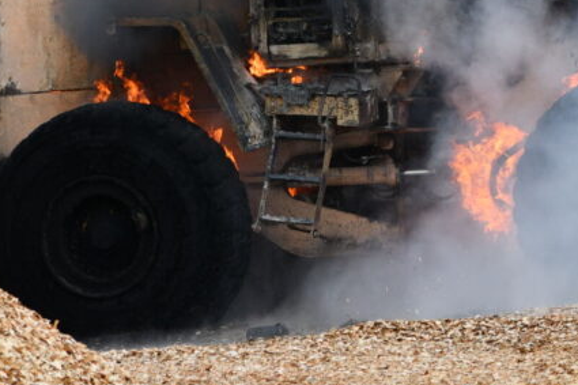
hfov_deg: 2.7
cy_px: 32
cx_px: 544
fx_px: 12181
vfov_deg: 1.8
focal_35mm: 759
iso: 200
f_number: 6.3
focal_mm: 210
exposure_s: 1/500
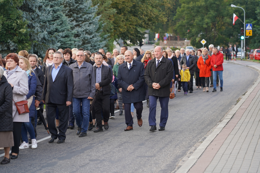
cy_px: 86
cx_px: 130
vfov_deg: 13.0
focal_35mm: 105
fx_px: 758
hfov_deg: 19.5
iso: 320
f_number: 4
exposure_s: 1/160
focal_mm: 105
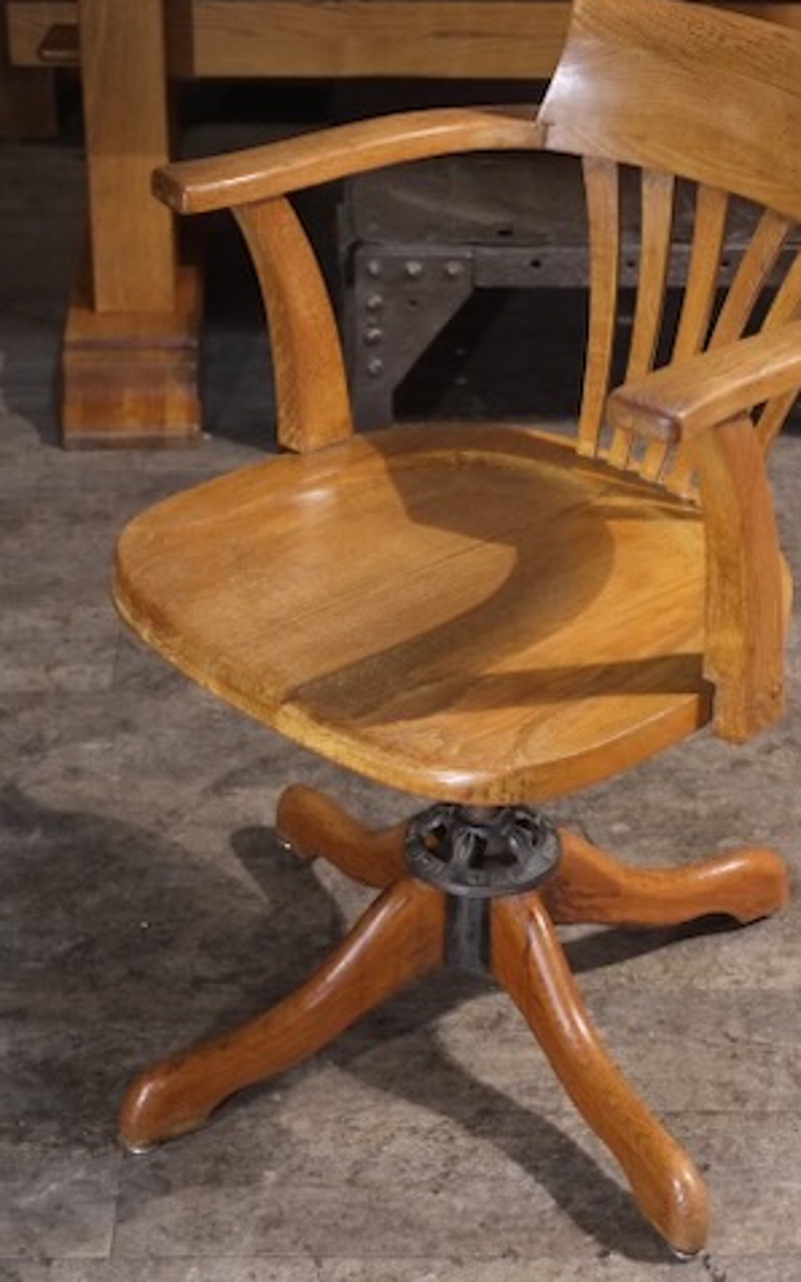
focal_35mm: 68
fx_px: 2376
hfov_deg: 19.1
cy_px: 739
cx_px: 492
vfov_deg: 30.2
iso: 3200
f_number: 4
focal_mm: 35
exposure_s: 1/125
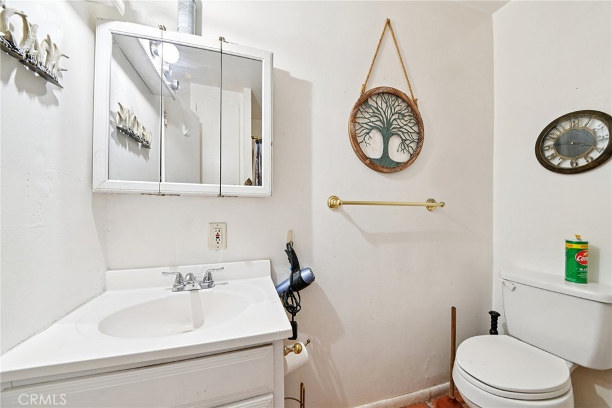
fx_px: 204
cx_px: 306
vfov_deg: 90.0
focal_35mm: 12
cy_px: 204
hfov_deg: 112.6
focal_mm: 12
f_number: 8
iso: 400
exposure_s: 1/2.5
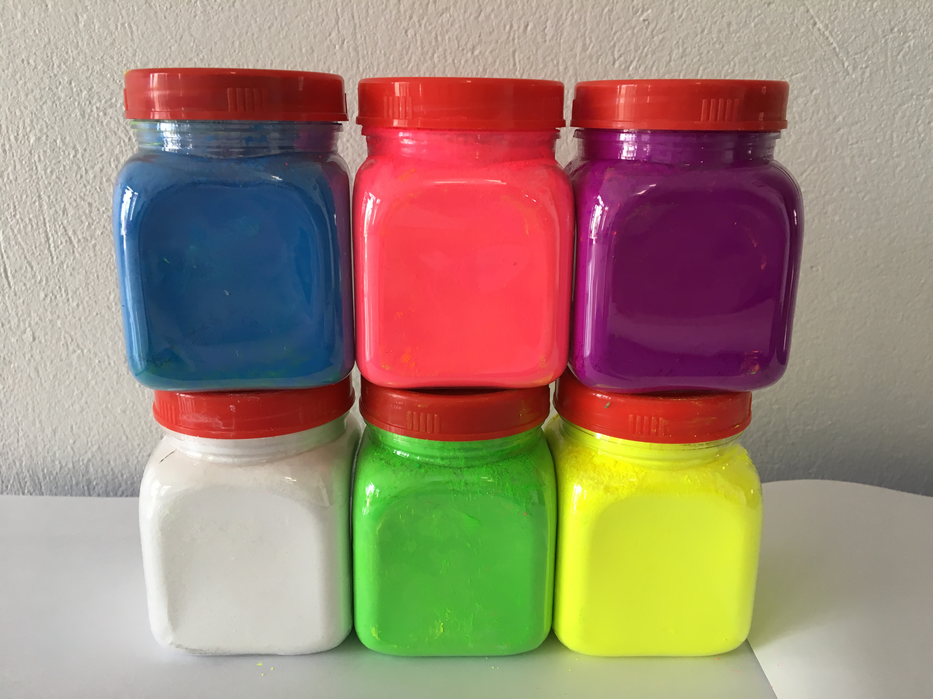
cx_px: 466
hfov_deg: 61.7
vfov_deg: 48.2
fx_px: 782
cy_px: 350
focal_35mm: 29
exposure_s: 1/33
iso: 32
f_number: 2.2
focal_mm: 4.15
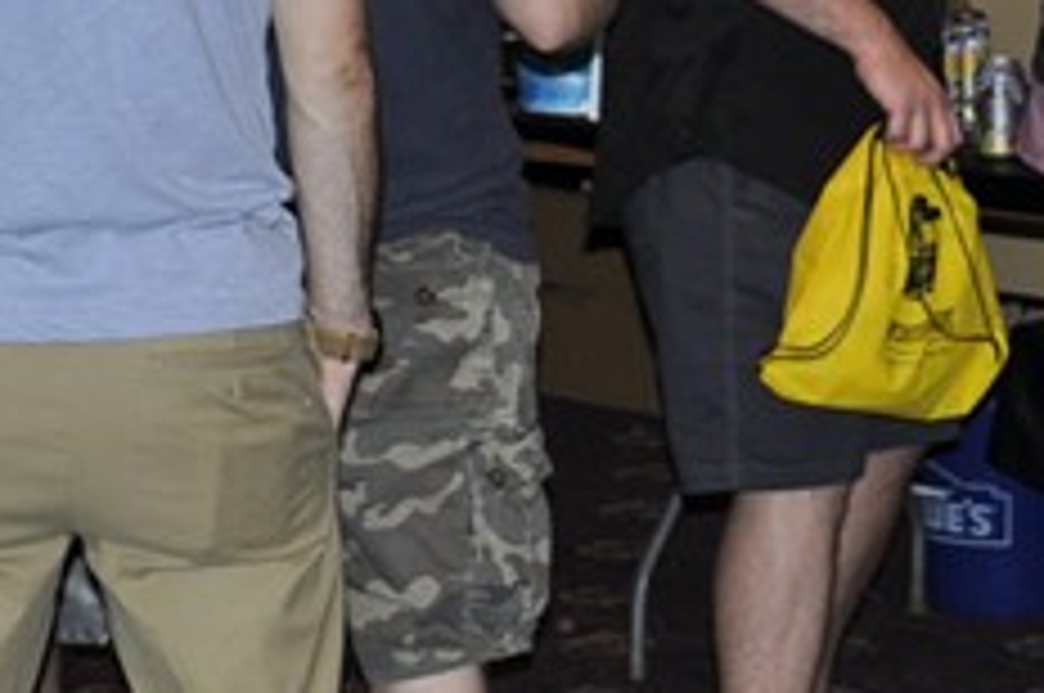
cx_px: 504
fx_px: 4865
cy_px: -279
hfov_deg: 12.2
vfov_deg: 8.0
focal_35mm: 168
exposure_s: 1/60
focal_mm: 26
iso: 200
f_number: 4
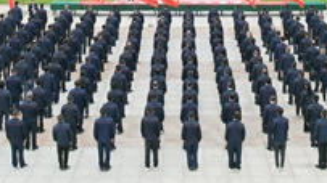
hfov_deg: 31.0
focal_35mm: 68
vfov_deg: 16.5
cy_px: -69
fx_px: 589
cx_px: 184
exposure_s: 1/100
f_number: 2.8
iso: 200
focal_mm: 8.38
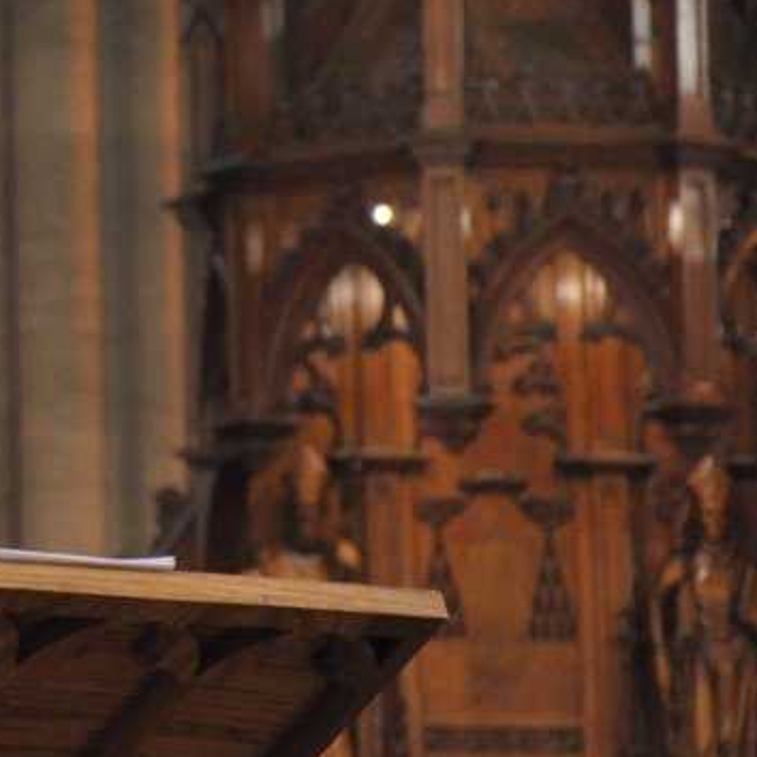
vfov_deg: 5.6
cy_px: 137
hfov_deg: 5.5
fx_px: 7750
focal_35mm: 313
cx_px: -323
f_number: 5.6
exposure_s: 1/60
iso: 3200
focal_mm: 85
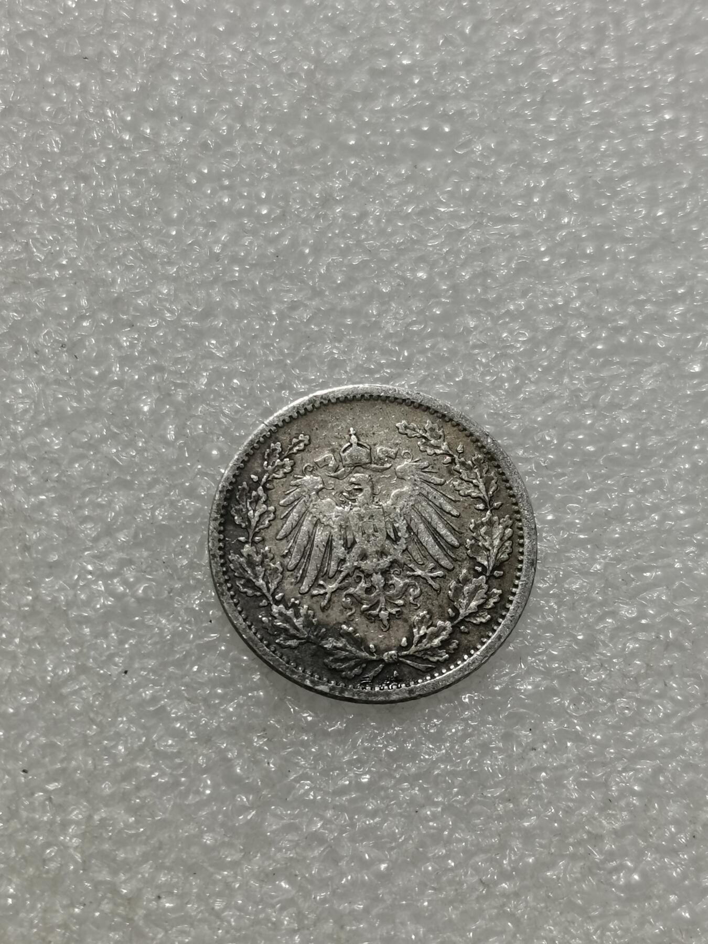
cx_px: 354
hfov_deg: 19.4
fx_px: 2073
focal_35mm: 76
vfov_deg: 25.7
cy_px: 472
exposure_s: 1/120
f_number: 1.8
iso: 80
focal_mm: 5.58
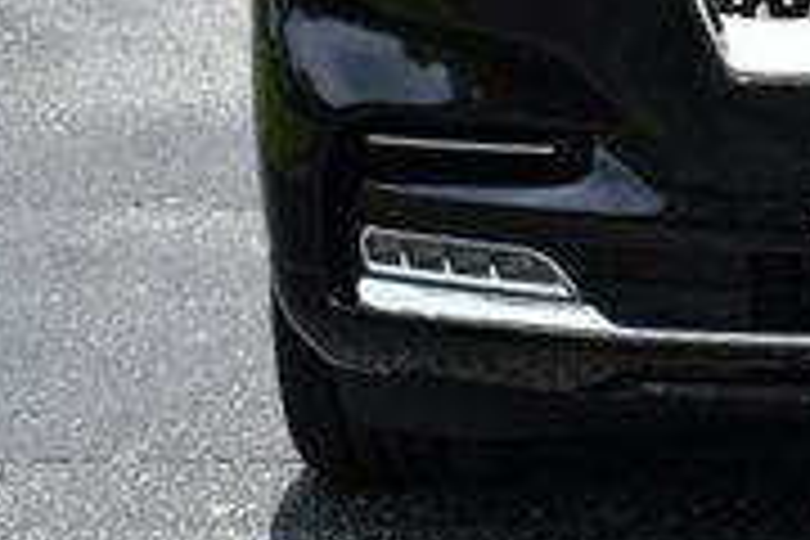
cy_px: -234
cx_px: 1017
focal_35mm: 199
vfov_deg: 6.8
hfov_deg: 10.2
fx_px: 4477
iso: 160
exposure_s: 1/250
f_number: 8
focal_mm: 28
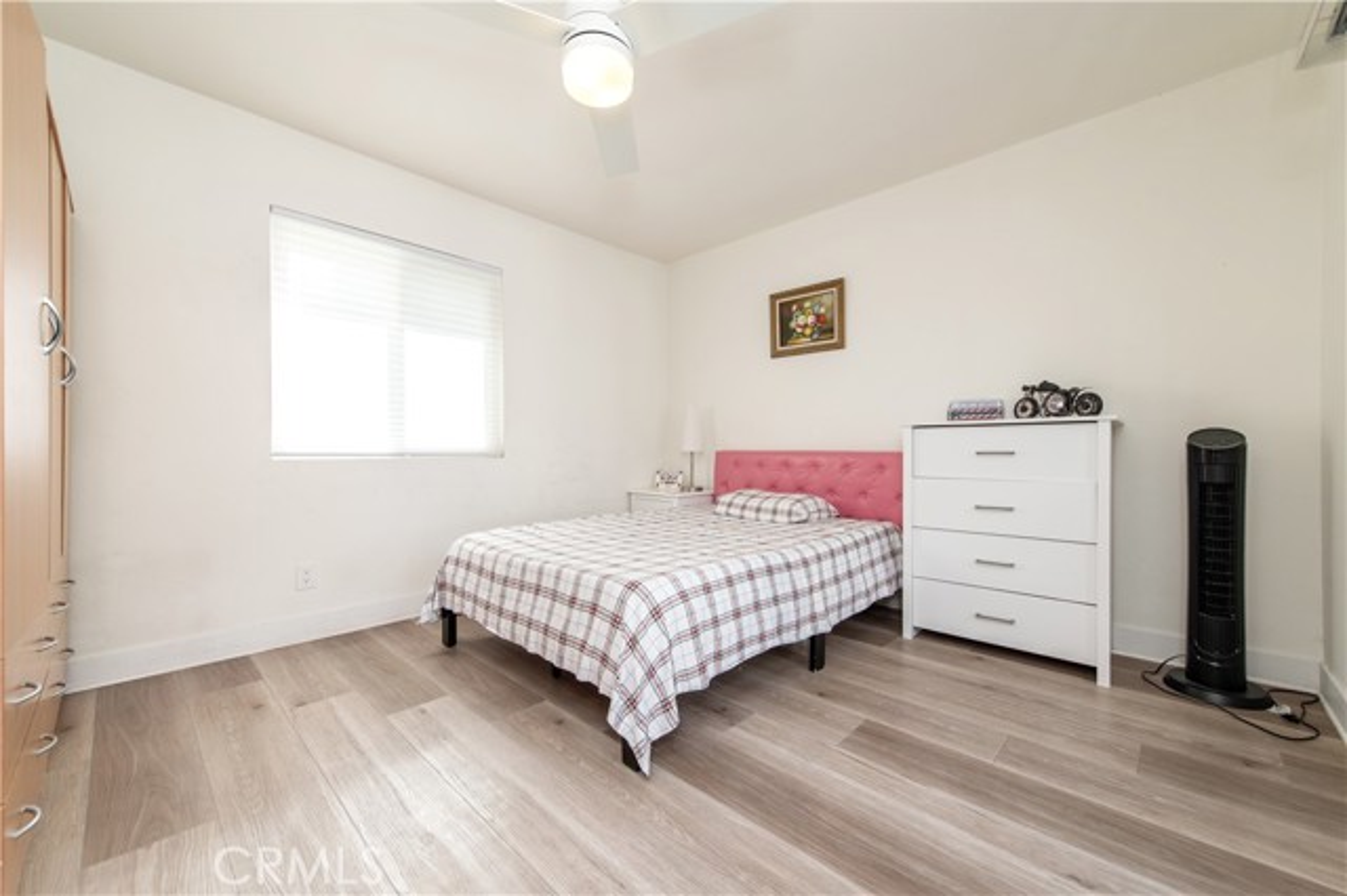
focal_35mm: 14
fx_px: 524
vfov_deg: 81.1
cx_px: 674
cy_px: 448
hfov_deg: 104.3
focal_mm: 14
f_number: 5.6
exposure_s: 1/125
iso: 110
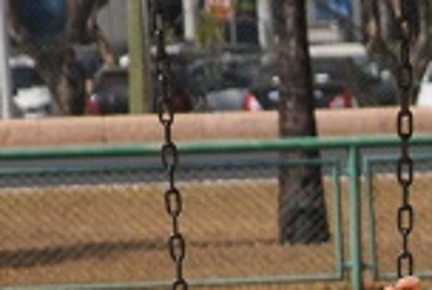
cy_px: 542
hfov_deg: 2.1
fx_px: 11518
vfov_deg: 1.4
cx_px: 961
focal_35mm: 958
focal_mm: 116
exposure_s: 1/500
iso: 200
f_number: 8
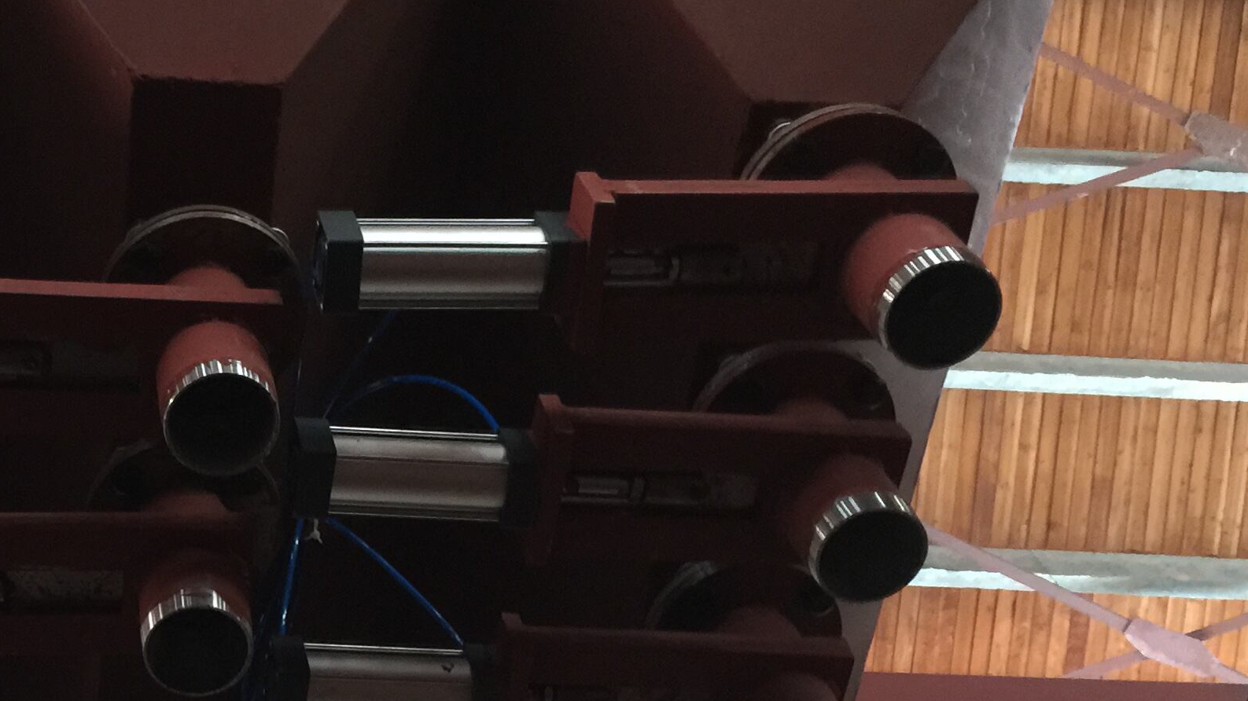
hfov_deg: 30.7
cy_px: 606
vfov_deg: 18.3
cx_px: 93
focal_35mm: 65
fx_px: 2151
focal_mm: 4.15
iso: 100
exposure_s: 1/8
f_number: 2.2
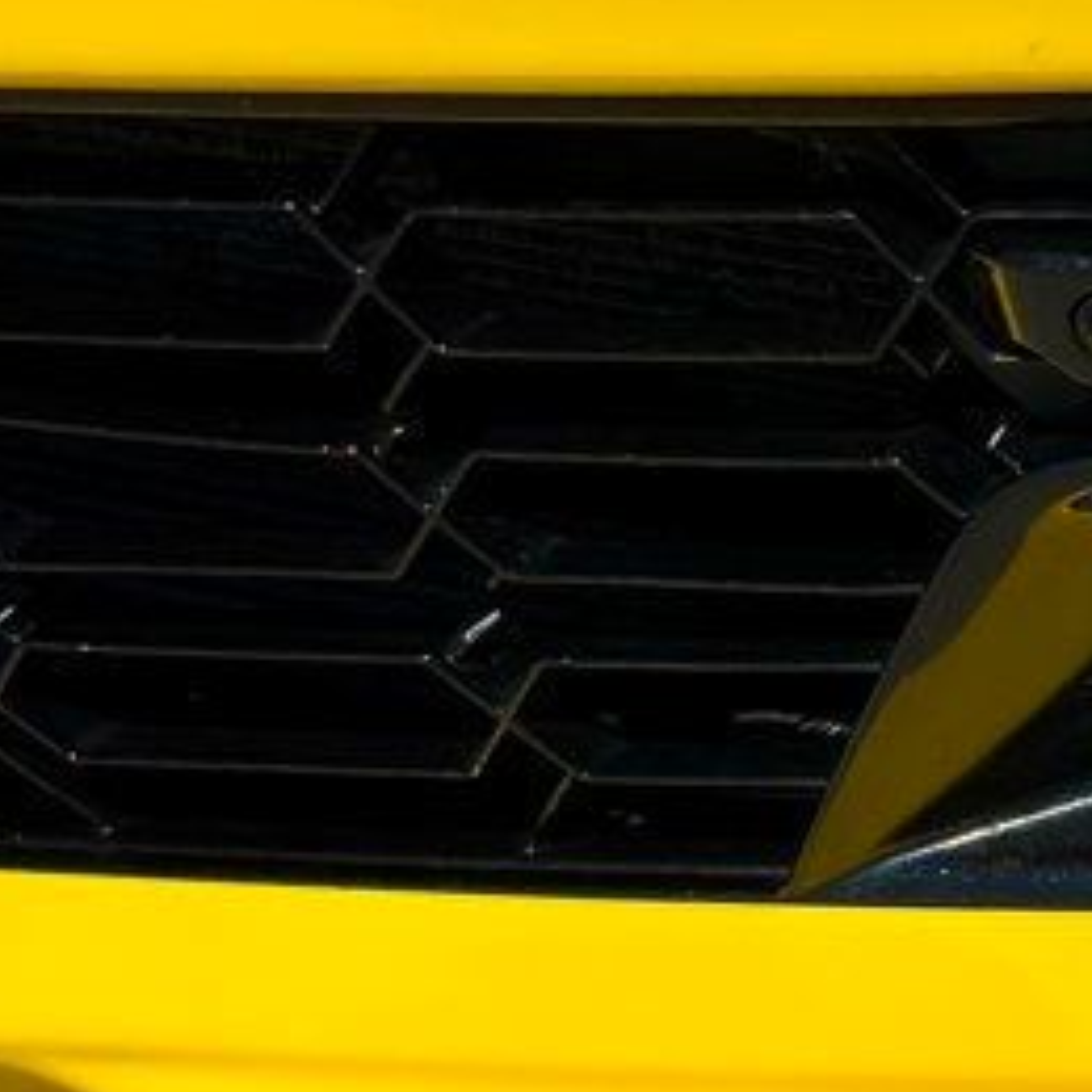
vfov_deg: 10.4
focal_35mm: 167
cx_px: 2104
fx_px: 5960
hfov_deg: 9.8
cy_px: 911
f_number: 1.78
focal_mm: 6.86
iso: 100
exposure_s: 1/18868
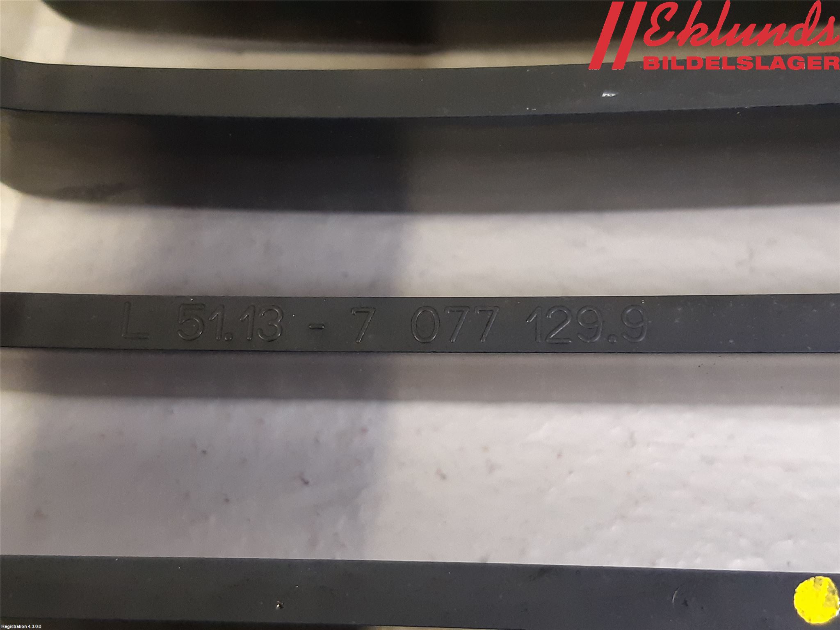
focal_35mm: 26
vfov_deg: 53.1
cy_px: 315
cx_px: 420
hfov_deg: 67.3
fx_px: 631
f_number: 1.7
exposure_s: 1/40
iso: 250
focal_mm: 3.93
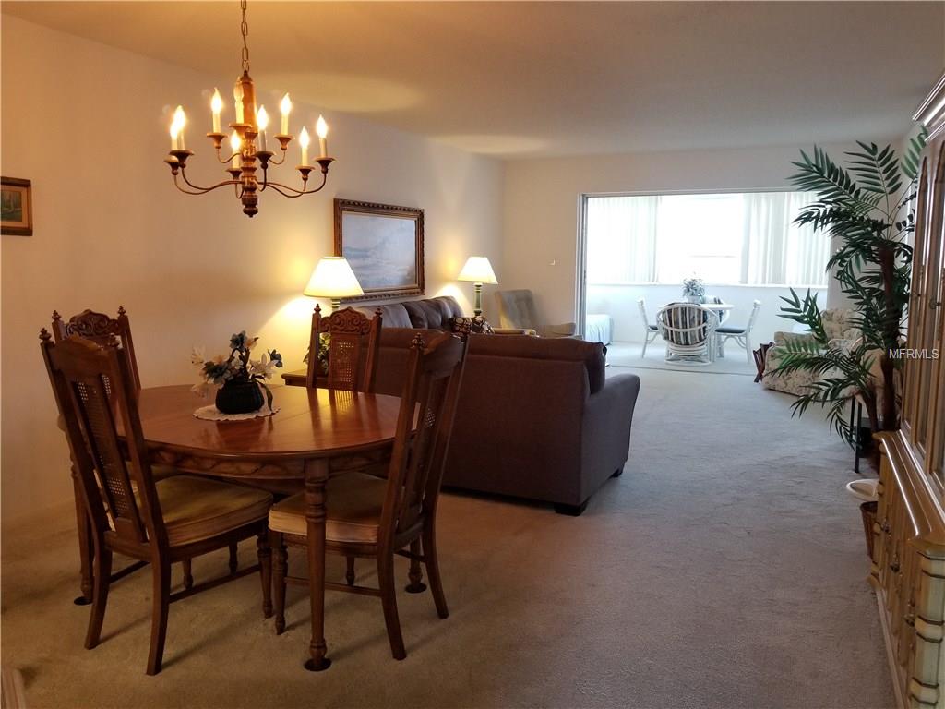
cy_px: 354
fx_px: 710
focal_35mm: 26
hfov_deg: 67.3
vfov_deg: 53.1
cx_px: 472
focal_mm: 4.25
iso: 160
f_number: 1.7
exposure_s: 1/40
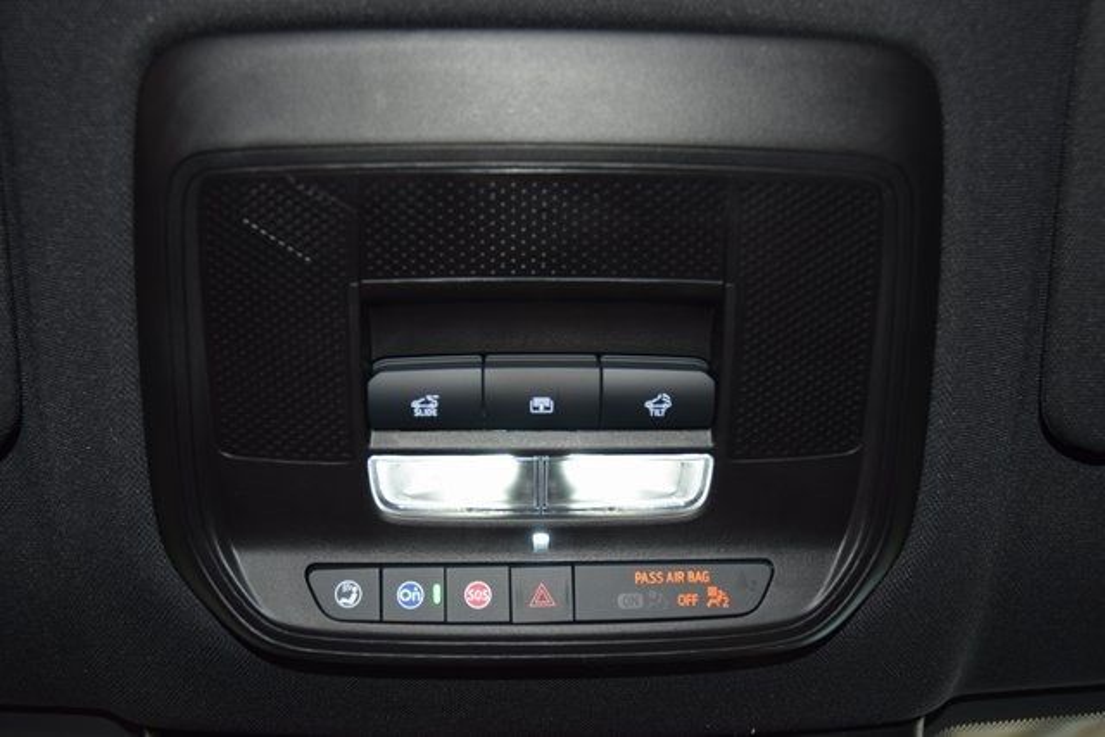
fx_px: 1151
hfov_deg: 51.3
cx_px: 552
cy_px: 368
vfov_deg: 35.5
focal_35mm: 38
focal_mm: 25
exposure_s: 1/40
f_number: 3.8
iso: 500
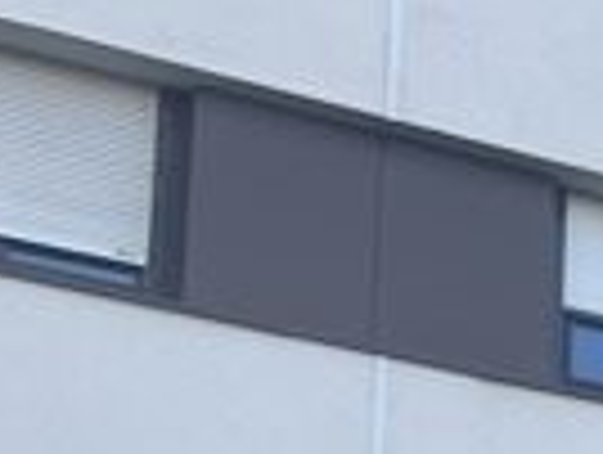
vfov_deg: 9.0
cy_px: 912
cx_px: 1548
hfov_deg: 10.5
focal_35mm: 155
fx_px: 2705
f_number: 1.6
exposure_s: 1/592
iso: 50
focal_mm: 5.1
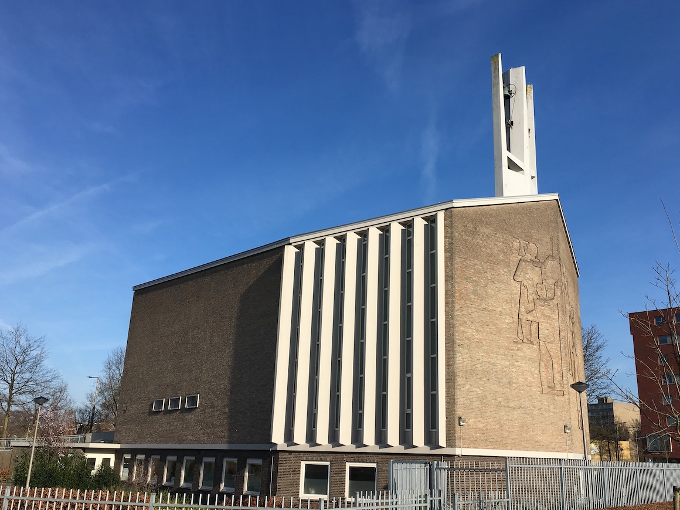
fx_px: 629
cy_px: 270
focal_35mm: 32
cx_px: 365
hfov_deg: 56.8
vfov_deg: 44.1
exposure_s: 1/2024
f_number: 2.2
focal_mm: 4.15
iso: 25
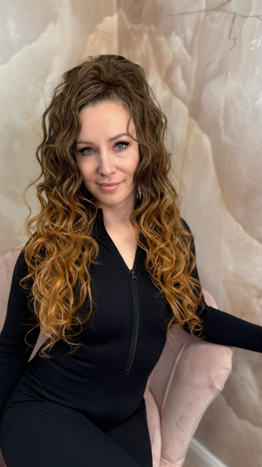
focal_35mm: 27
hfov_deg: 42.8
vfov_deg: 69.8
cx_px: 112
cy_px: 228
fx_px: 333
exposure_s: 1/121
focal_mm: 6.76
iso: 100
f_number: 1.78
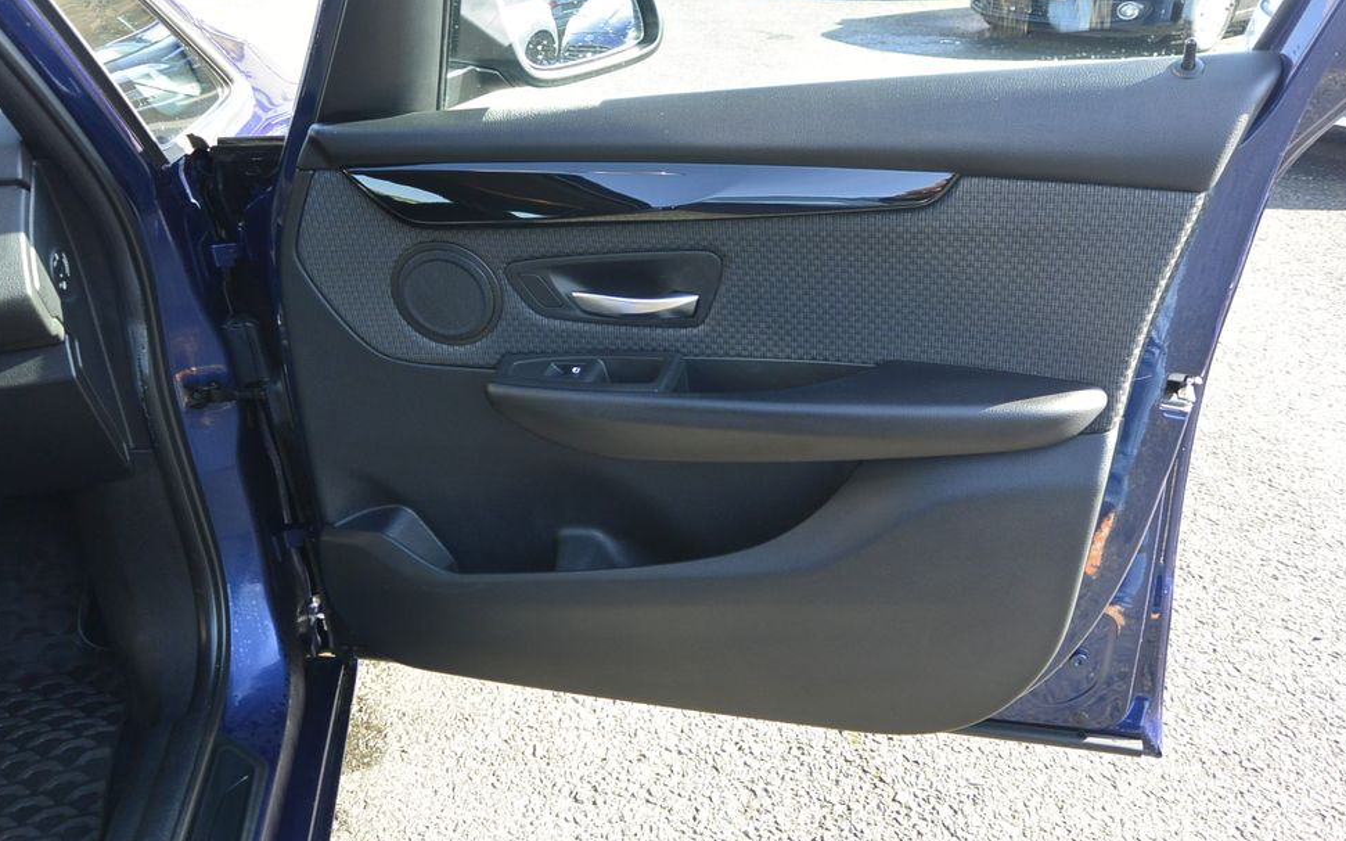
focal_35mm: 29
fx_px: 1064
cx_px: 702
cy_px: 416
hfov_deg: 64.6
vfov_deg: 43.1
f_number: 3.5
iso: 160
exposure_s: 1/125
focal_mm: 10
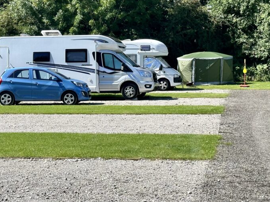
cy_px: 84
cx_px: 133
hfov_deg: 33.8
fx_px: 444
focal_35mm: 57
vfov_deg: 25.6
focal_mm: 6.86
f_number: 1.78
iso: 64
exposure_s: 1/3367
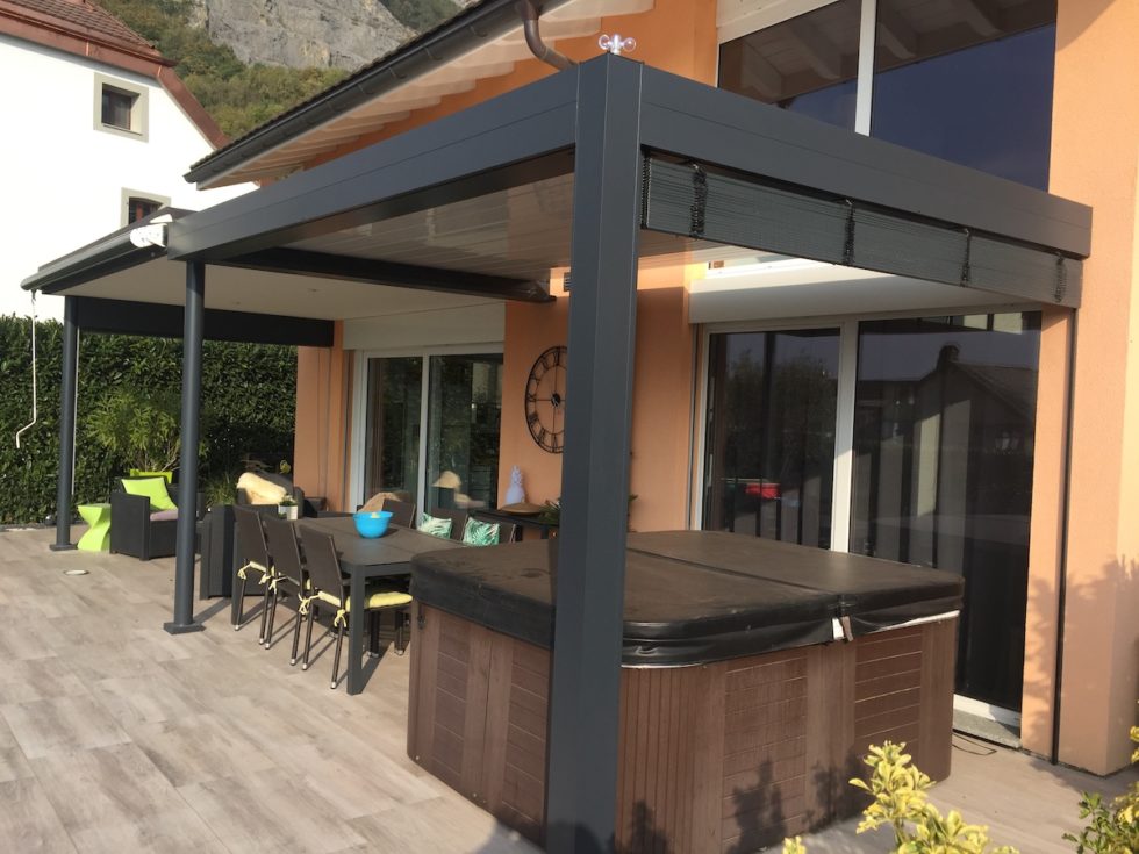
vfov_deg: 48.2
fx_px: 954
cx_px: 570
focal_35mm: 29
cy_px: 427
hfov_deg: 61.7
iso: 32
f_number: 2.2
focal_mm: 4.15
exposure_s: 1/1199
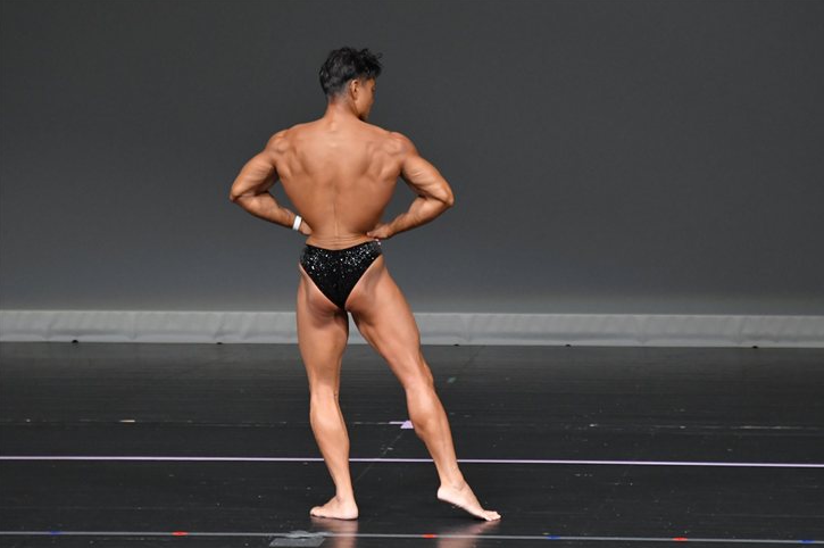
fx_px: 8438
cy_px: 288
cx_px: 437
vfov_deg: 3.7
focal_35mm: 369
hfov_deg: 5.6
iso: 4000
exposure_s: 1/400
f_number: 5.6
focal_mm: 230
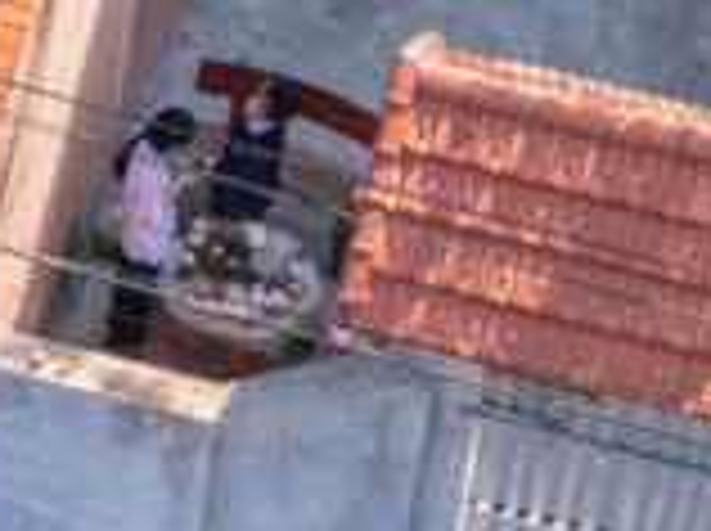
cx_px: -994
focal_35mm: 455
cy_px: -724
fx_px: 9331
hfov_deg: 4.3
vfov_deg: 3.2
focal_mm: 19.35
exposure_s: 1/730
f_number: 2.8
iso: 170
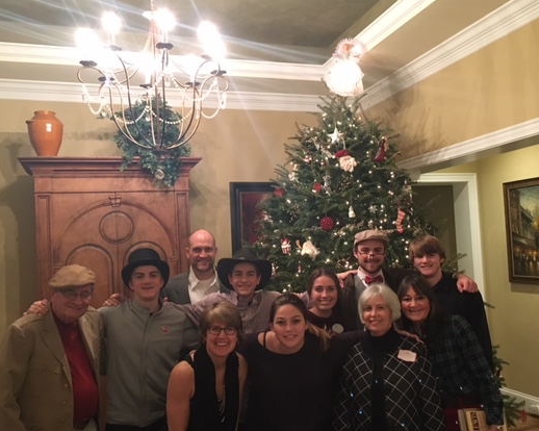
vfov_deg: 42.2
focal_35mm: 35
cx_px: 281
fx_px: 558
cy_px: 225
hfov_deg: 51.5
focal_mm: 4.15
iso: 250
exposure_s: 1/15
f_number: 2.2
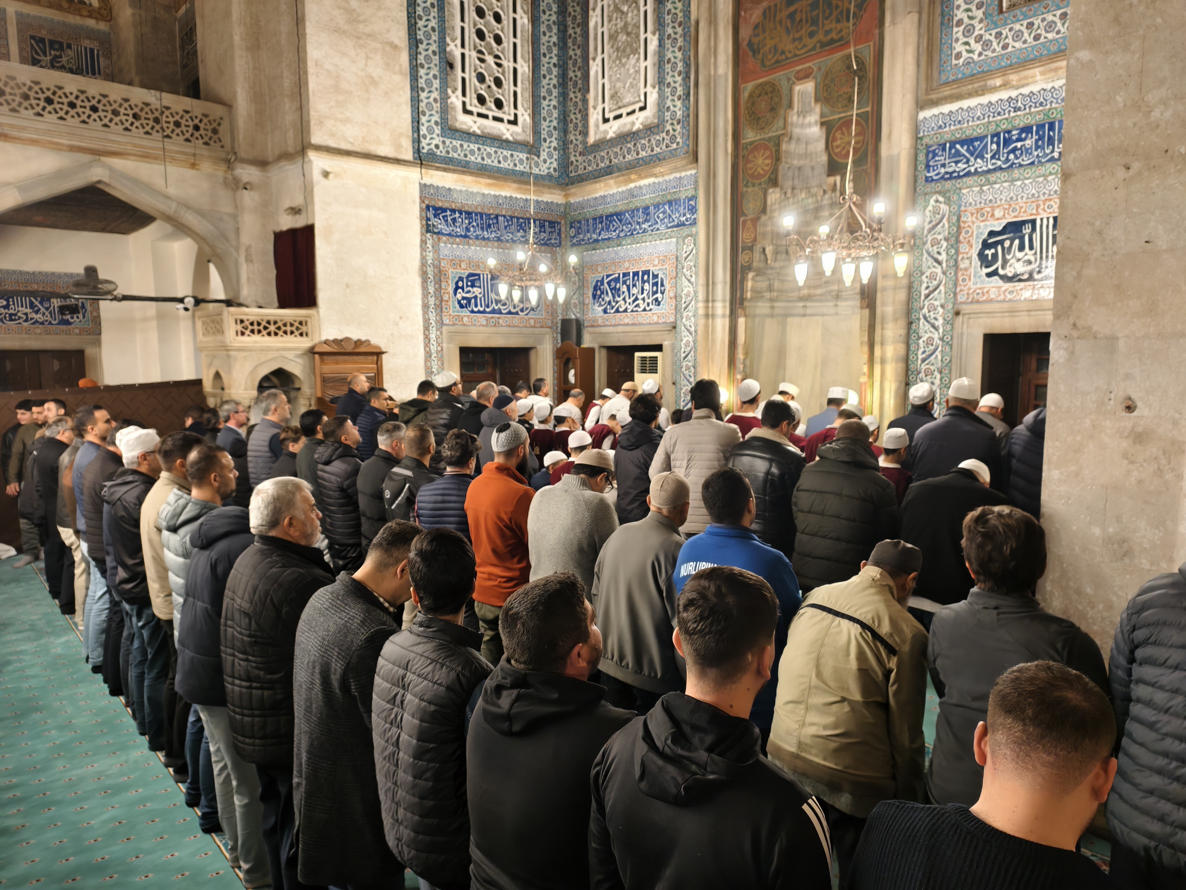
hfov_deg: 73.9
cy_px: 445
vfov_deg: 58.9
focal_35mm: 23
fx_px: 788
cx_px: 593
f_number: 1.57
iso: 697
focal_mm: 6.54
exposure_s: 1/33.3
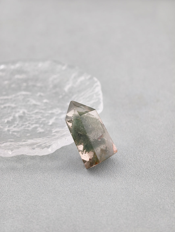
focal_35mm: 85
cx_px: 88
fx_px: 572
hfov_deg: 17.4
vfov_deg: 23.0
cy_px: 116
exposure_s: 1/160
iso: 125
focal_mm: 22.48
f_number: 2.67
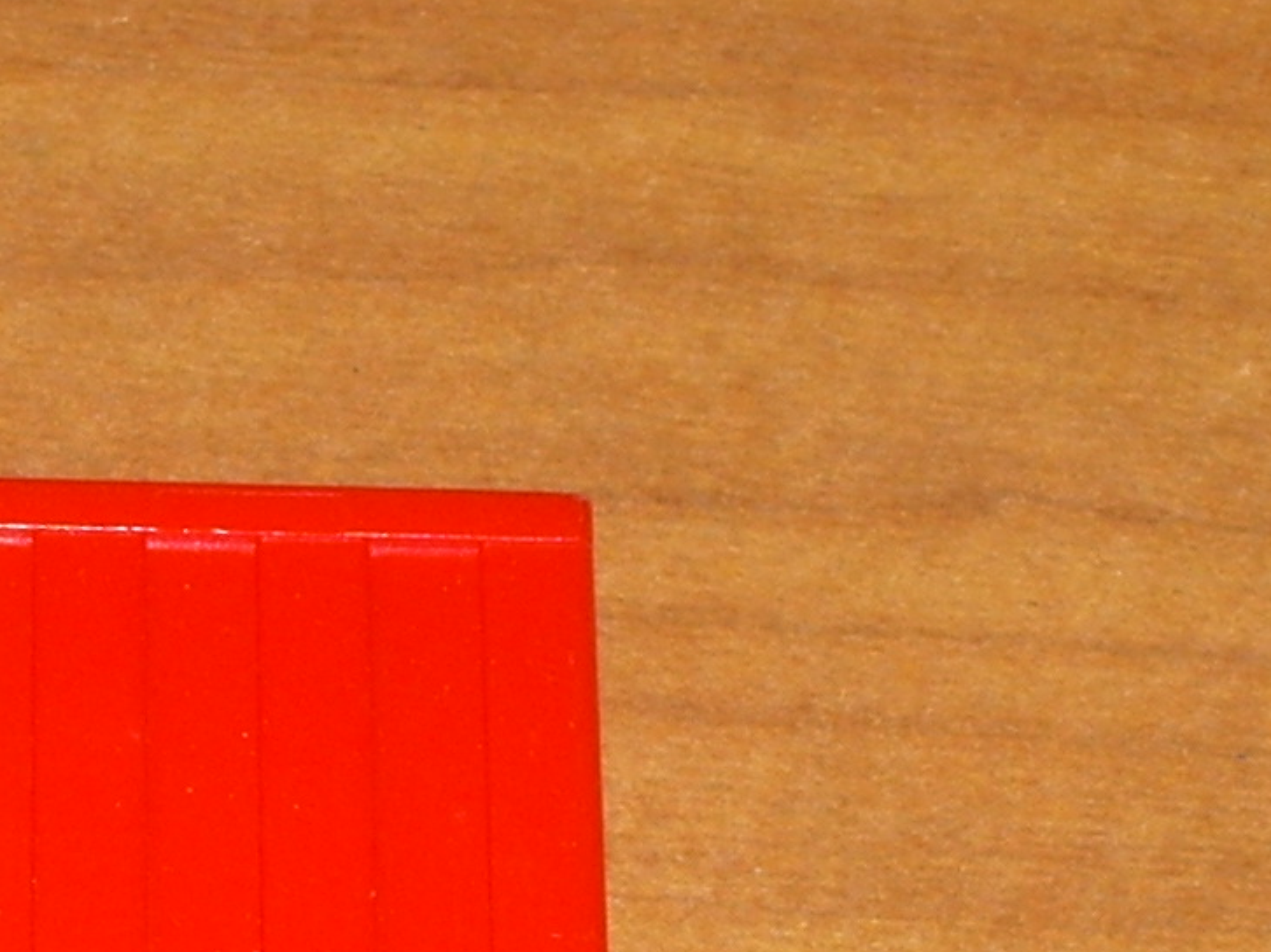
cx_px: -254
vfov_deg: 6.1
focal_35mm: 241
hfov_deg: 8.1
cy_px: 1278
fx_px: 8846
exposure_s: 1/60
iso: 50
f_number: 3.9
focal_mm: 13.2
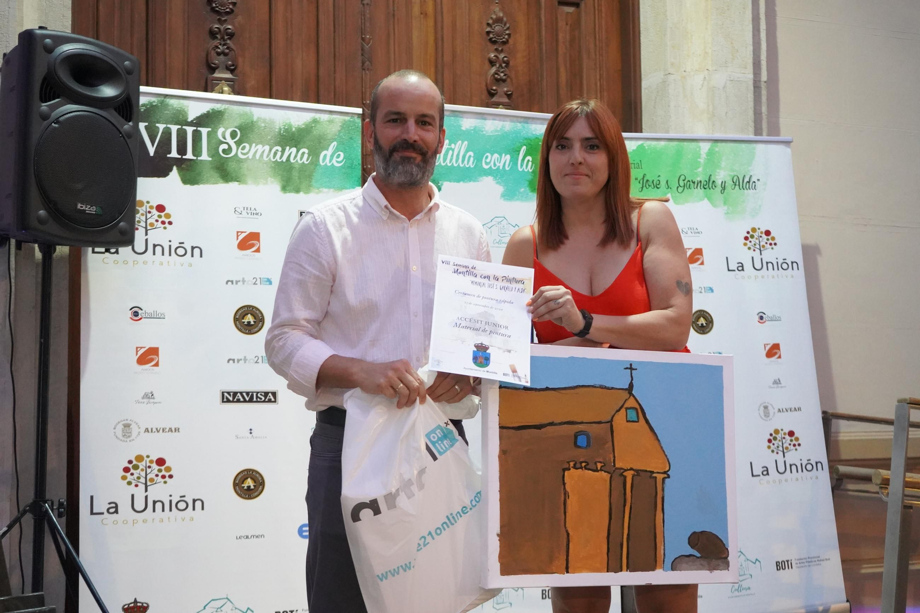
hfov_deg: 44.5
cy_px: 306
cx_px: 460
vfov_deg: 30.5
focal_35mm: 44
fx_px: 1124
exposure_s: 1/125
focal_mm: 44
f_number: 4.5
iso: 12800
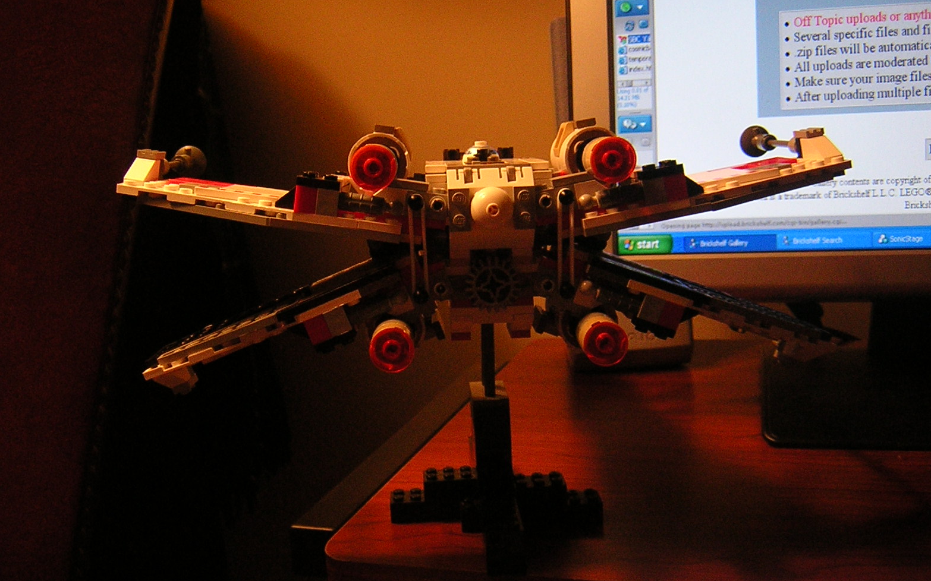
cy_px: 318
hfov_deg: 50.4
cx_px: 456
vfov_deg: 32.7
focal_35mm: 39
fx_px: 989
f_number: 2.6
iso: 400
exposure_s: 1/64
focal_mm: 4.7
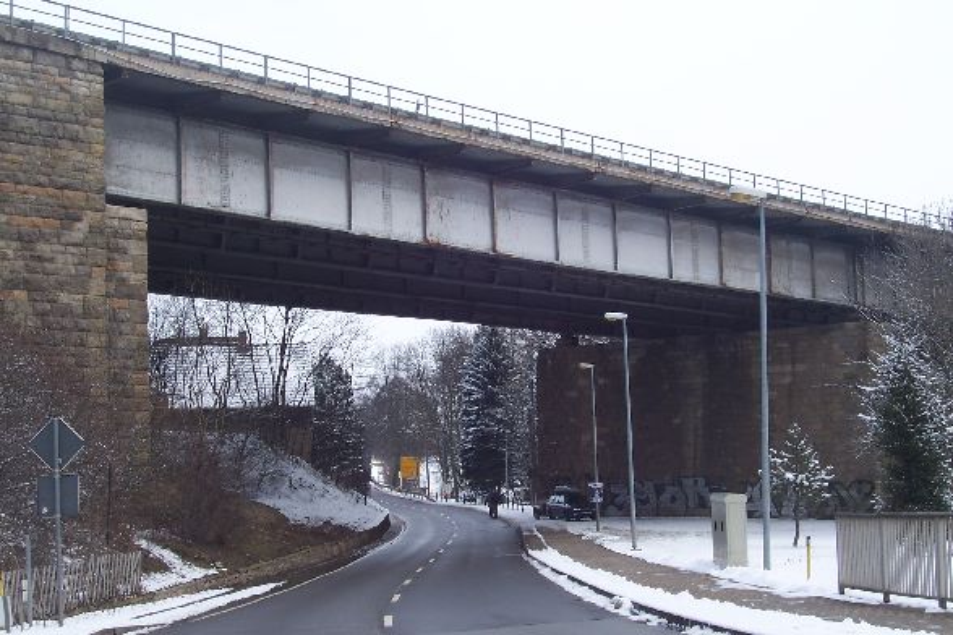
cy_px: 318
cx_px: 476
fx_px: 1747
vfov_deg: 20.6
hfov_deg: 30.5
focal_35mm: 66
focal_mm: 10.8
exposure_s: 1/180
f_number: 6.7
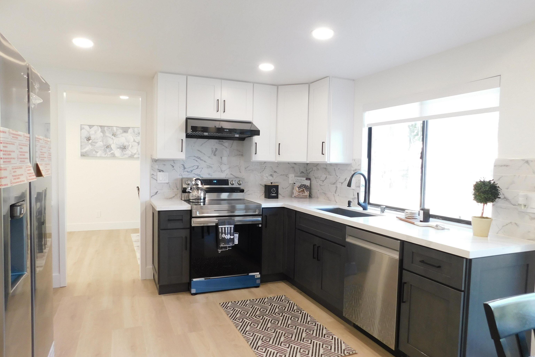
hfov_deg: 73.7
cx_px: 268
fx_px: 357
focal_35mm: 24
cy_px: 182
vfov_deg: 53.1
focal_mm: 4
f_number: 3
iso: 160
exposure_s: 1/30
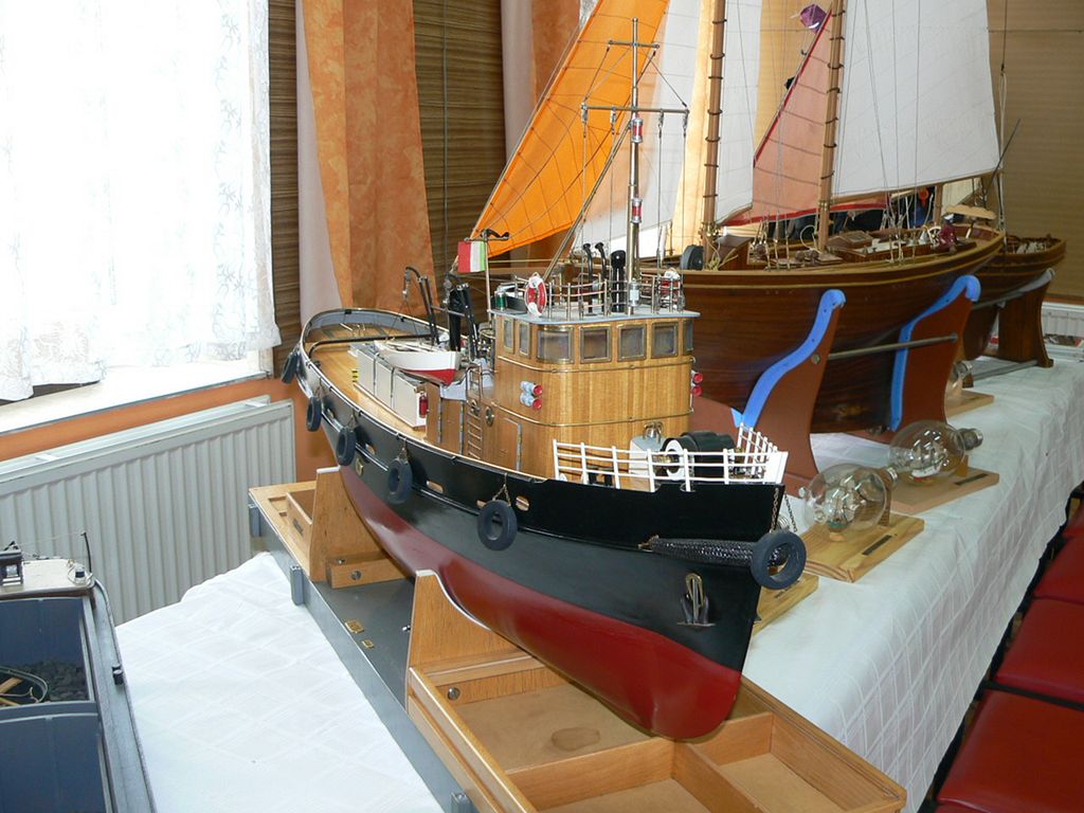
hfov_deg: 51.4
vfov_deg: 39.7
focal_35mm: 36
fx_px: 1127
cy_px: 406
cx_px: 542
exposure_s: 1/30
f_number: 2.8
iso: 80
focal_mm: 6
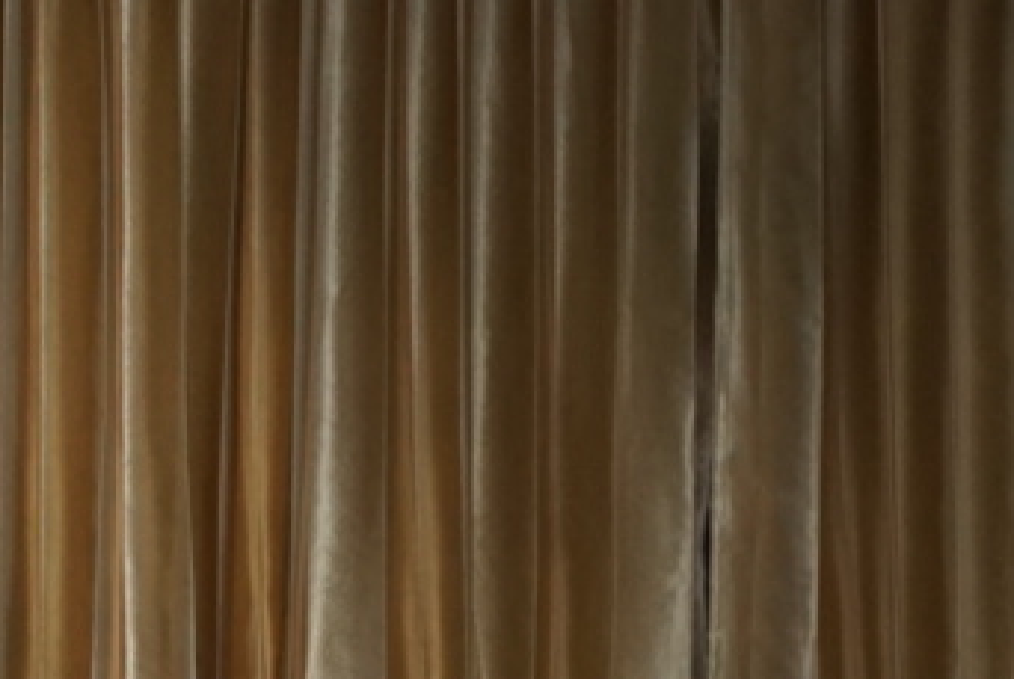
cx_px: -234
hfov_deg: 10.7
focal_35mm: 189
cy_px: 474
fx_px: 5330
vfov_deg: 7.3
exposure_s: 1/160
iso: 1250
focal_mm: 40
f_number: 4
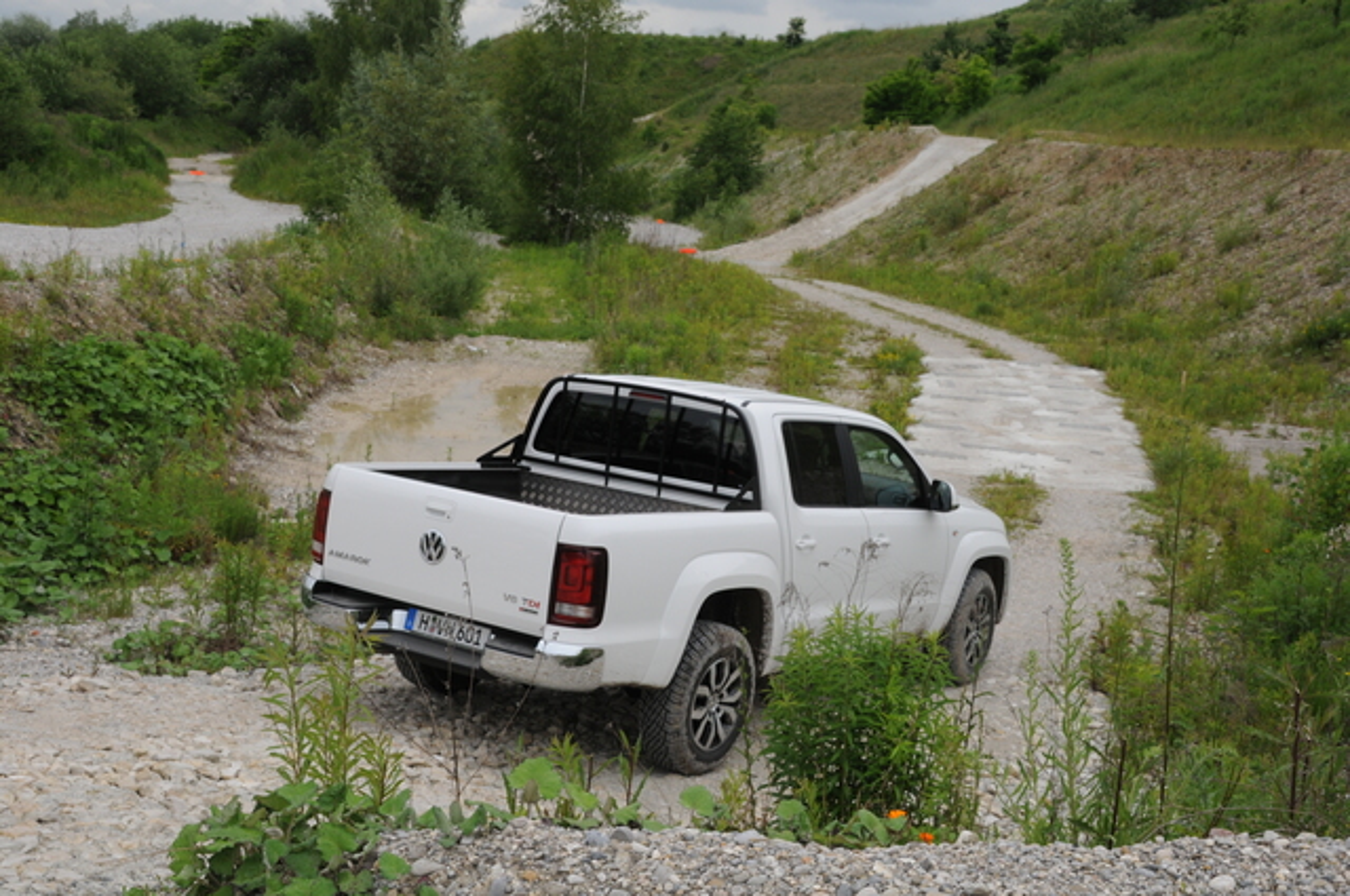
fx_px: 1742
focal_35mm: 46
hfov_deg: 42.4
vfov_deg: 28.9
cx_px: 675
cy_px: 448
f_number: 10
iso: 400
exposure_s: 1/400
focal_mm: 31
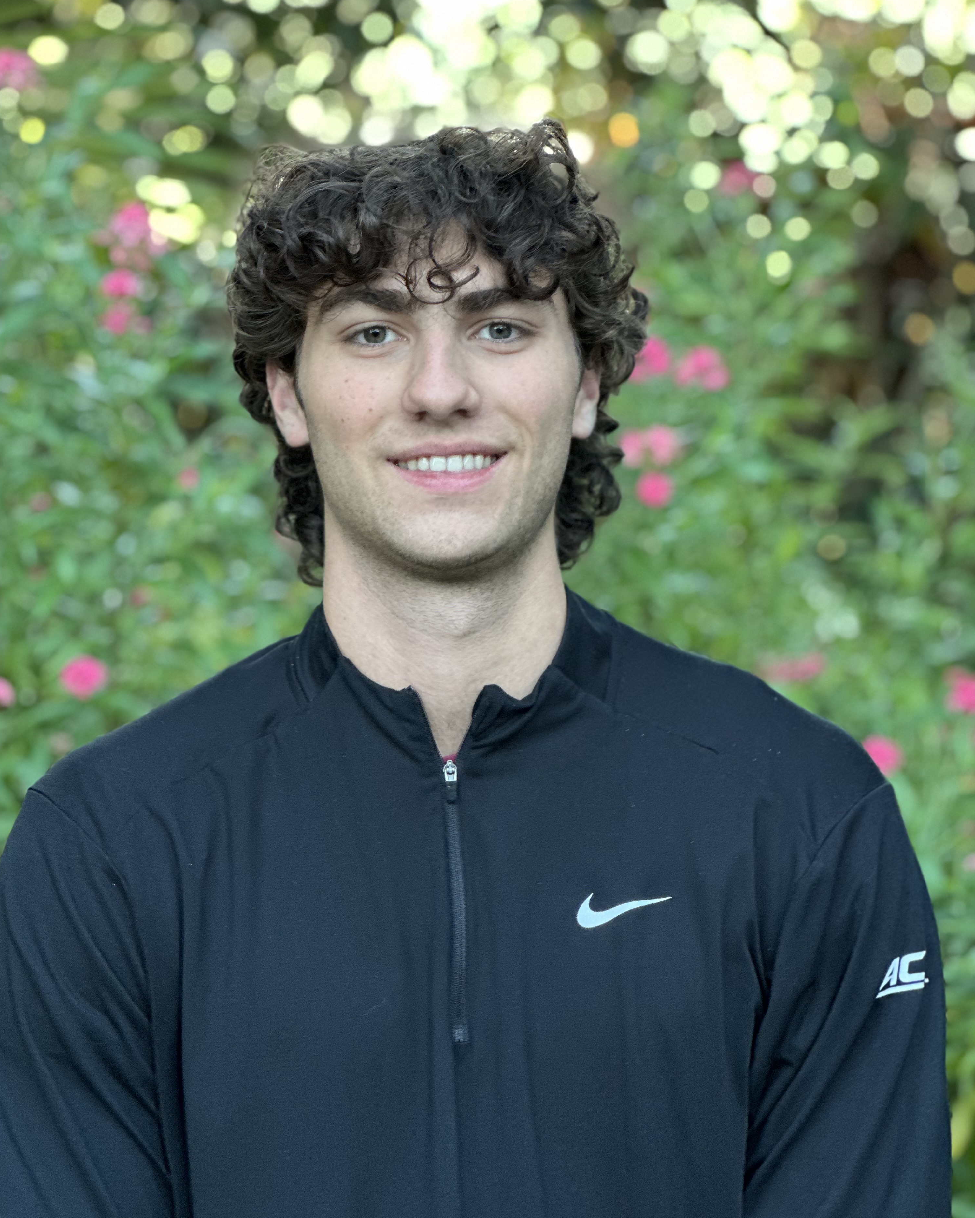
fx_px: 2922
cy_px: 592
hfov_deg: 18.9
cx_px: 484
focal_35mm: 81
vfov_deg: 23.6
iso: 250
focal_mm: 9
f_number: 2.8
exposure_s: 1/60
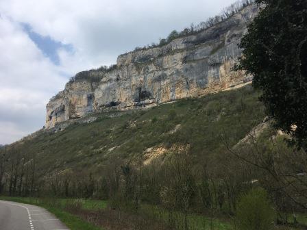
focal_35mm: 29
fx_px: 257
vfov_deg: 48.2
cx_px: 154
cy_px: 115
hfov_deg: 61.7
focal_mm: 4.15
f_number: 2.2
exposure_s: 1/1789
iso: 25
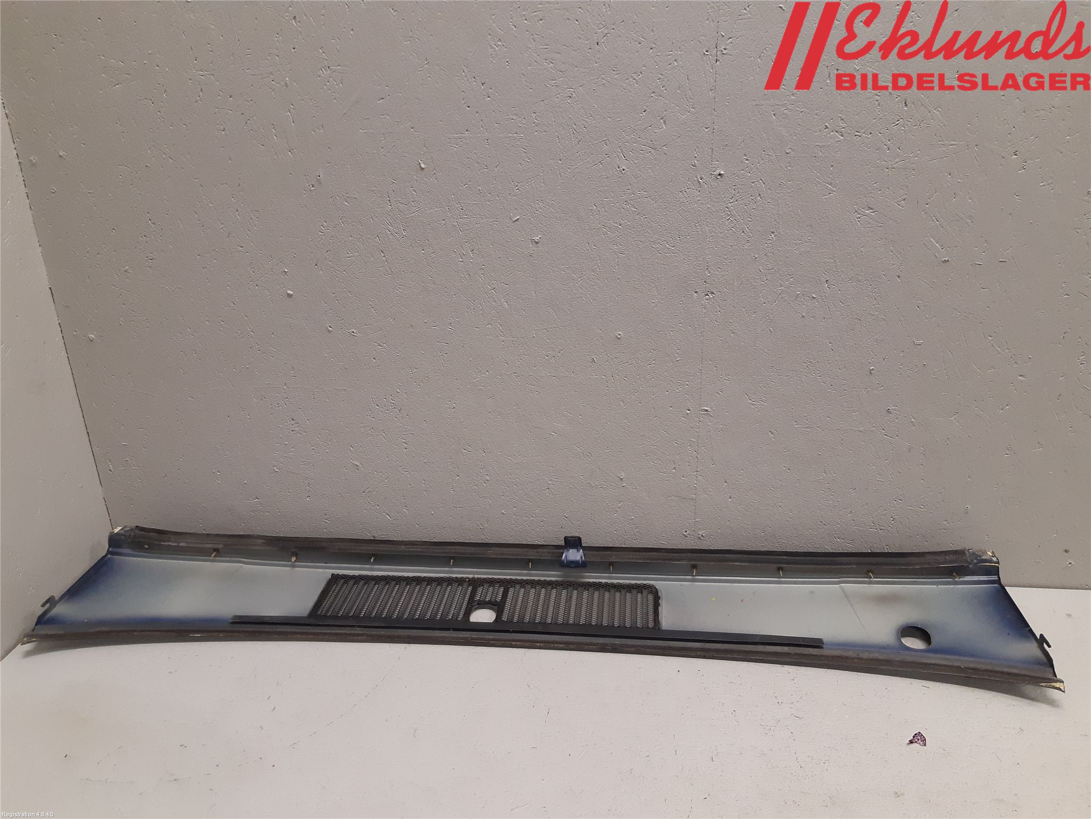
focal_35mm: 26
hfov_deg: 67.3
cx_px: 546
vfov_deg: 53.1
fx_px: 819
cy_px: 410
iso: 160
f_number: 1.7
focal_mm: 3.93
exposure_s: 1/50
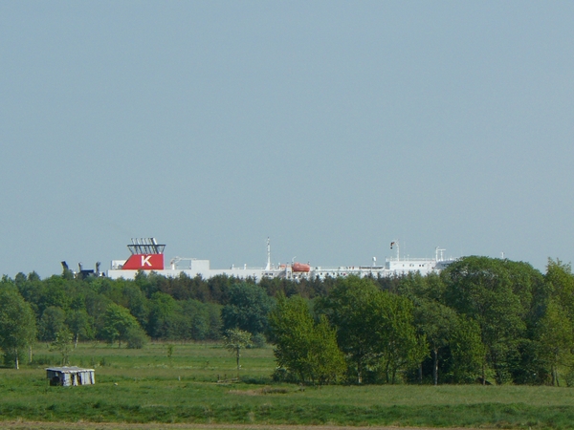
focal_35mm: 288
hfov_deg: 6.9
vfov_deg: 5.2
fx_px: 4776
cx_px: 287
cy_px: 215
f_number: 6.3
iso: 100
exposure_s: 1/500
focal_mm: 40.1
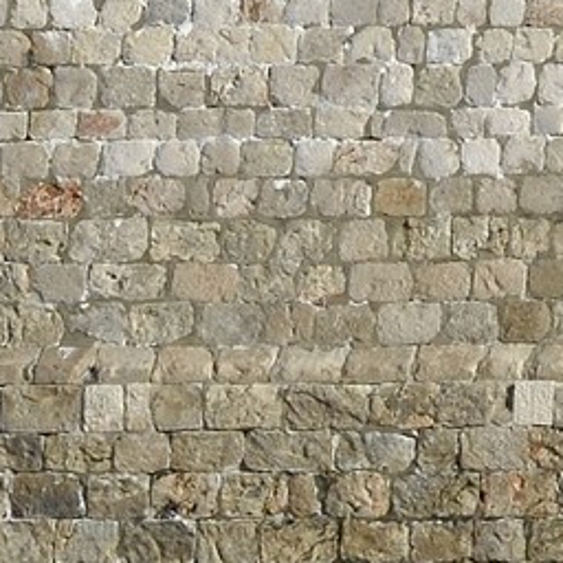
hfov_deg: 1.2
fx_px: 27123
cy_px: -541
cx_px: 1528
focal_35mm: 1474
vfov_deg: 1.2
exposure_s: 1/320
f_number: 13
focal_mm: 185
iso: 200
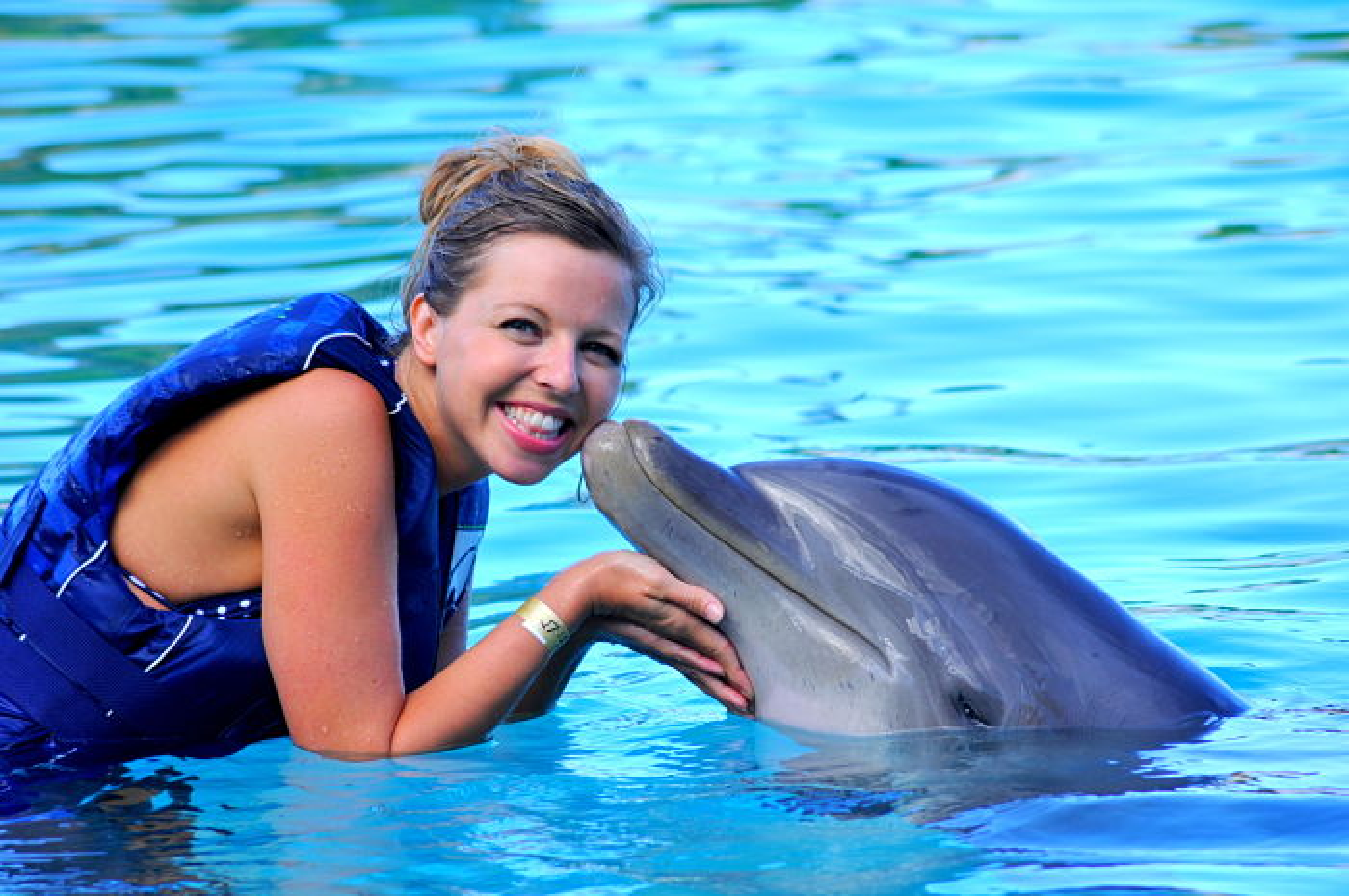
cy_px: 448
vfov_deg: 4.6
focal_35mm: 300
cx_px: 674
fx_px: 11228
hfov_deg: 6.9
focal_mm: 200
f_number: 10
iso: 200
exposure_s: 1/250
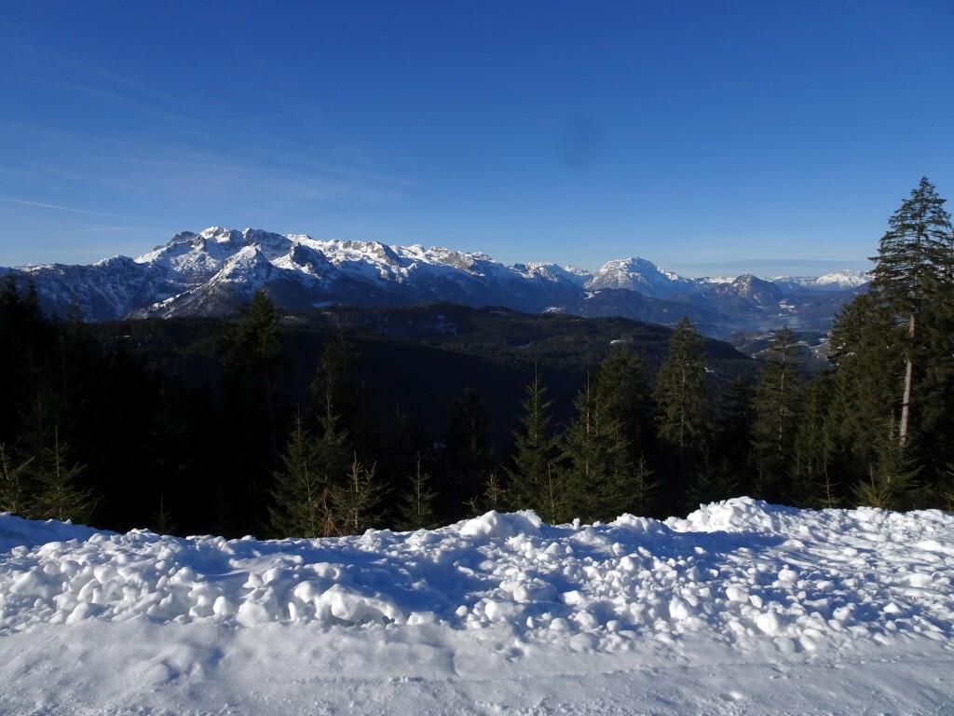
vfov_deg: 56.8
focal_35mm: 24
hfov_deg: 71.6
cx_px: 477
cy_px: 358
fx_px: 661
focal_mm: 4.1
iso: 80
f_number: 3.5
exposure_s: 1/2000
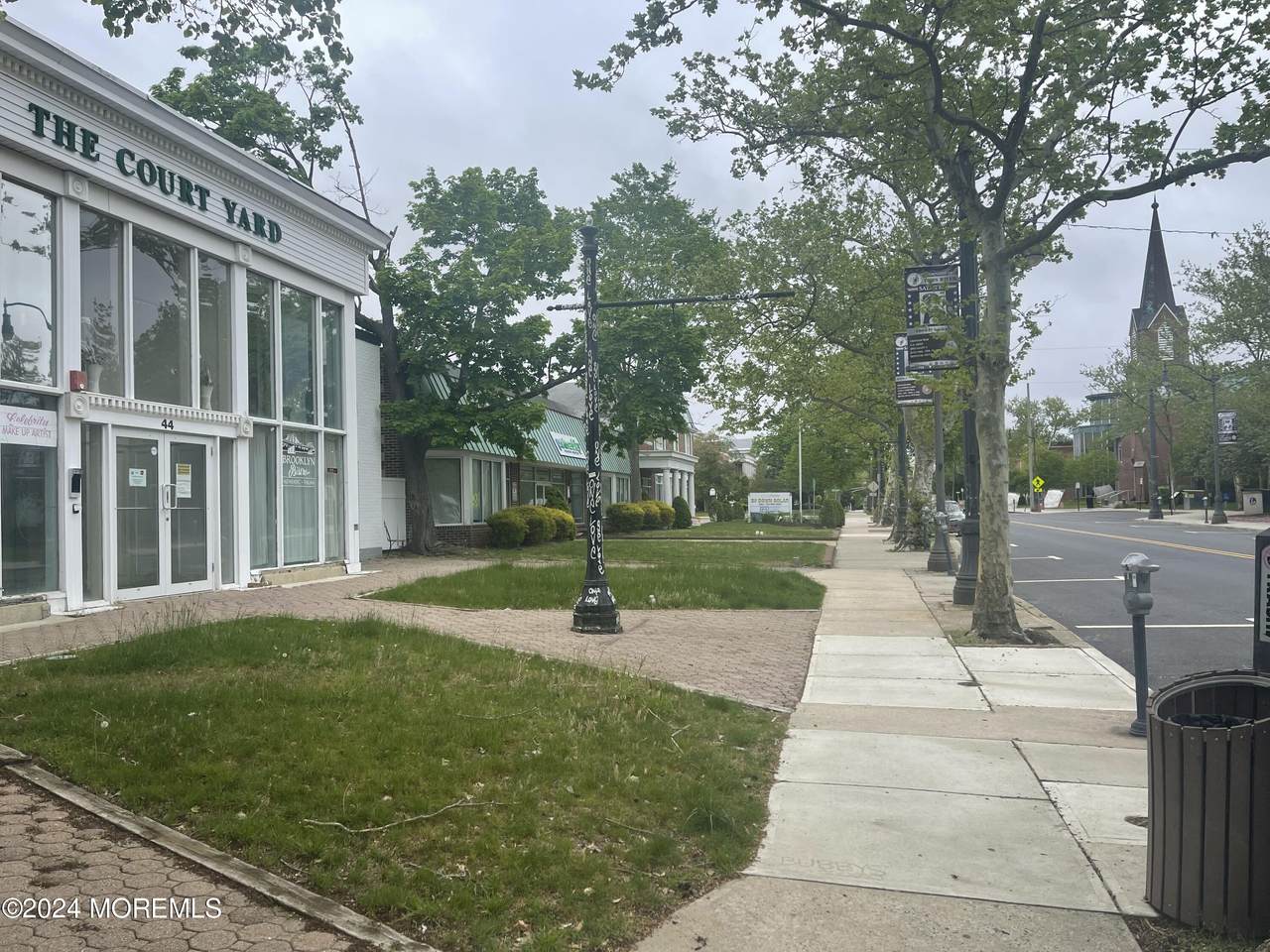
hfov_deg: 69.4
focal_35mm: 25
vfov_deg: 54.9
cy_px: 476
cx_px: 635
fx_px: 917
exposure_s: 1/2336
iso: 32
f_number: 1.6
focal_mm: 5.1
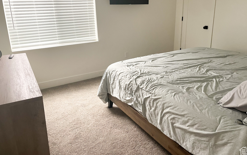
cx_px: 125
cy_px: 63
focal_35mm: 28
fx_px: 188
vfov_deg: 44.3
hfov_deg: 66.5
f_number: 1.6
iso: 250
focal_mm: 4.2
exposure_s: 1/60
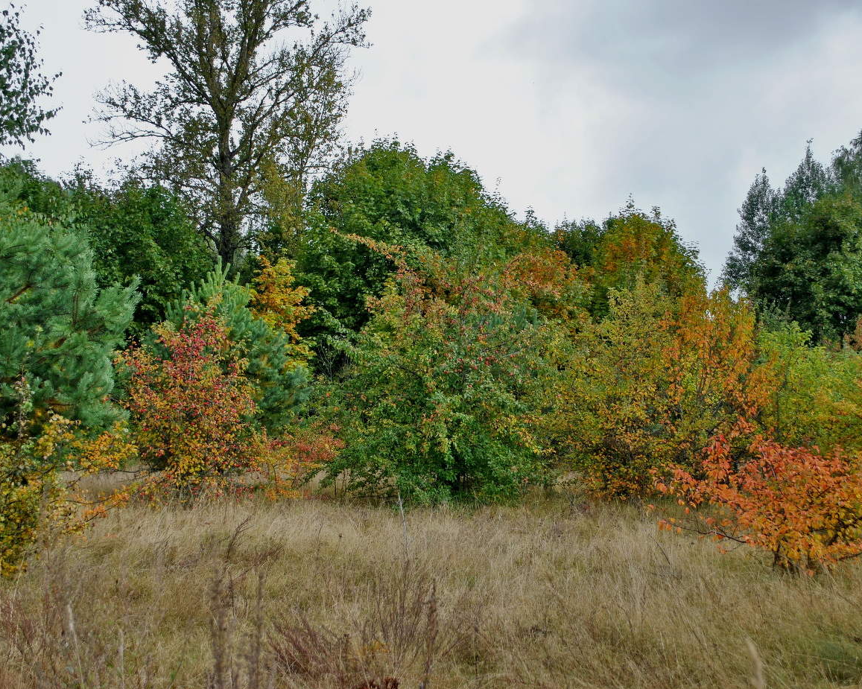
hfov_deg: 32.4
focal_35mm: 58
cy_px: 343
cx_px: 495
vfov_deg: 26.2
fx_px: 1479
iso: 110
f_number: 5.6
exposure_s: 1/125
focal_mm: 34
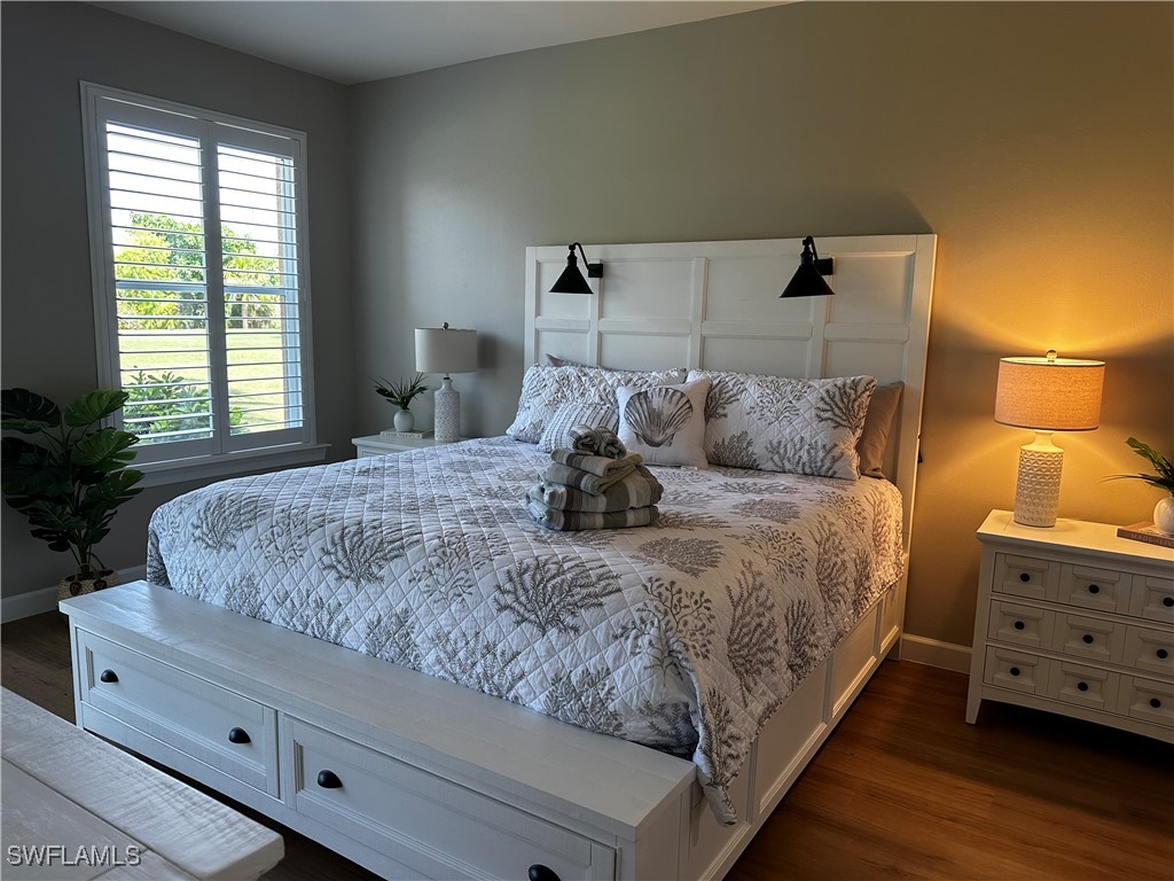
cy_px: 440
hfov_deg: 71.6
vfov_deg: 56.8
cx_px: 587
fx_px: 814
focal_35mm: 24
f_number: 1.78
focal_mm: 6.86
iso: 160
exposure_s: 1/120
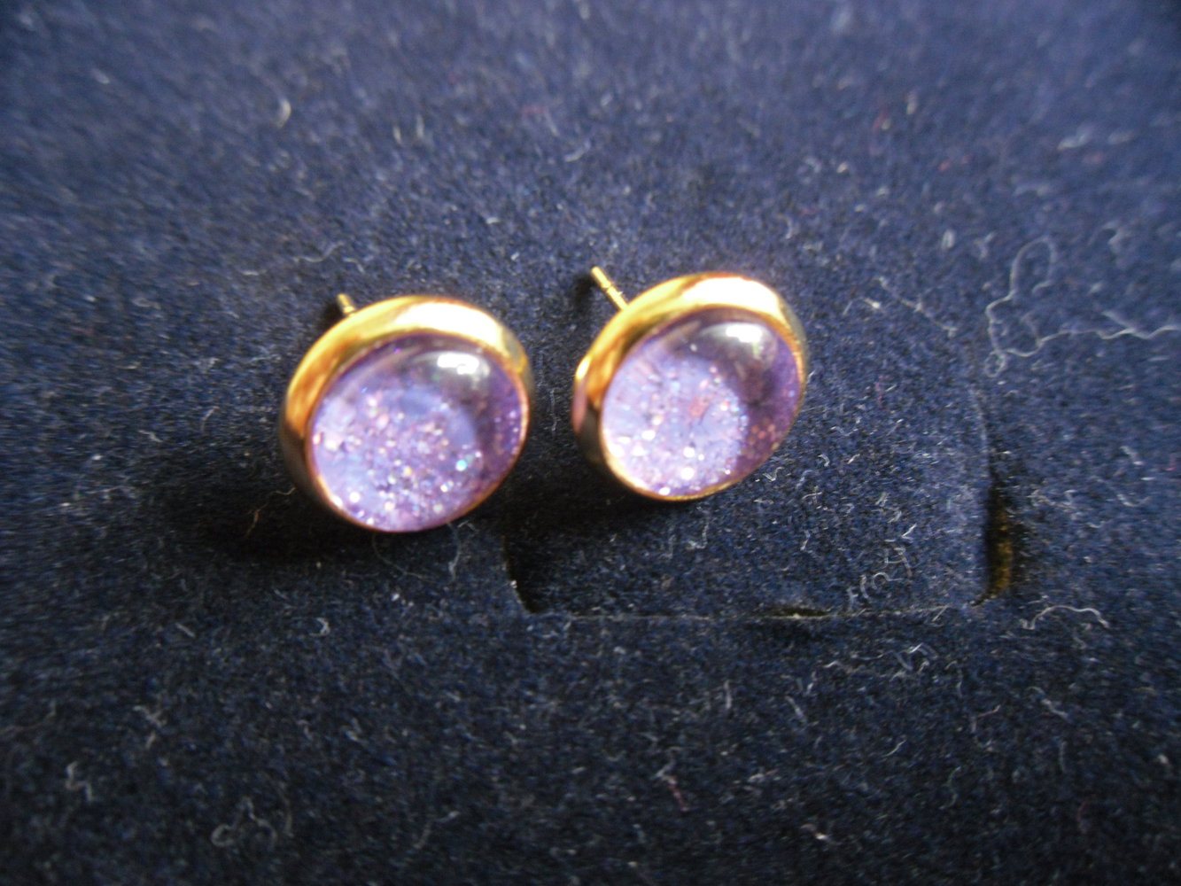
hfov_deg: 42.1
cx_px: 590
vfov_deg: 32.2
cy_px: 443
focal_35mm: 45
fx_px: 1535
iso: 400
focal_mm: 6.3
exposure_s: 1/3
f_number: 3.5
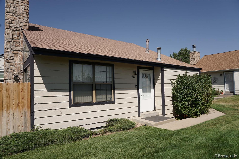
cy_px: 80
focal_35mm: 24
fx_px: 159
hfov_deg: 73.8
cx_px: 120
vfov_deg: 53.1
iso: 160
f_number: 8
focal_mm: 24
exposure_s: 1/640
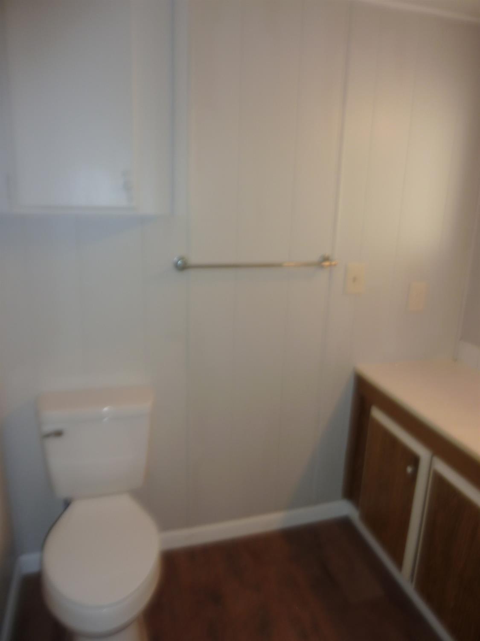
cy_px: 320
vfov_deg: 69.4
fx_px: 462
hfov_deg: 54.9
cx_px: 240
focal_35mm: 25
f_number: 3.3
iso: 80
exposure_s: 1/30
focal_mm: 4.1
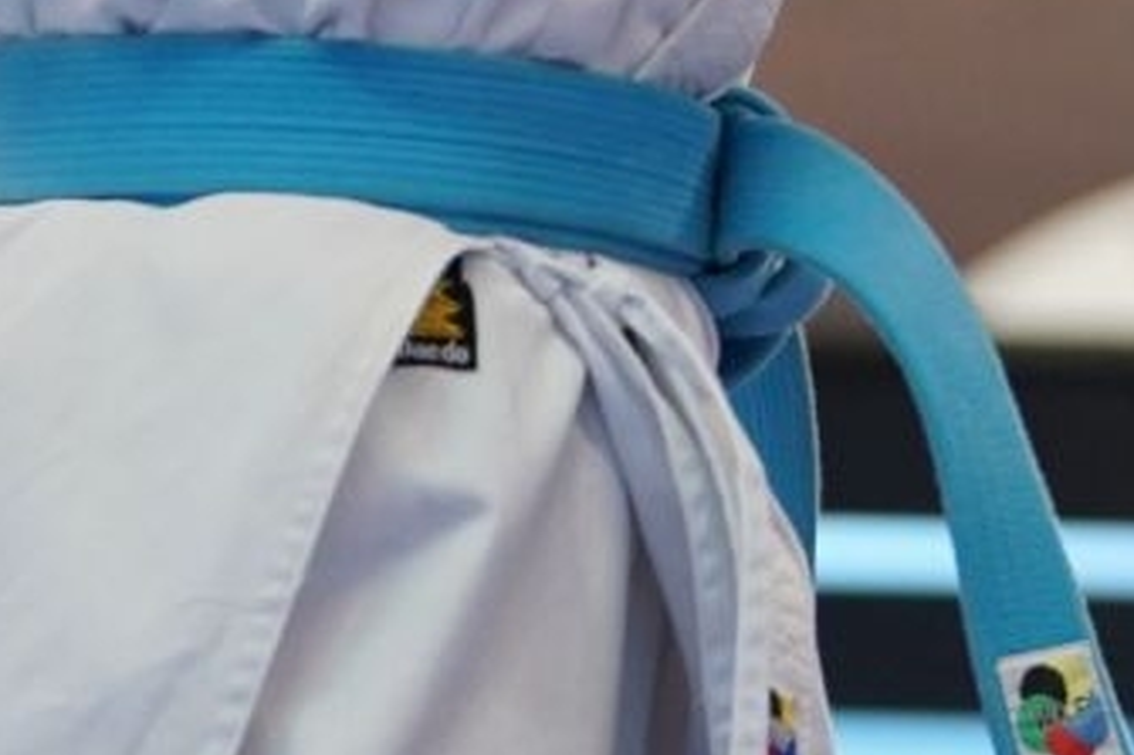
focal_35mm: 935
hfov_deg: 2.2
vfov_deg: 1.5
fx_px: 29437
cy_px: -725
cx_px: 1672
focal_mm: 174
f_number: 2.8
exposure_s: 1/500
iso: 1600
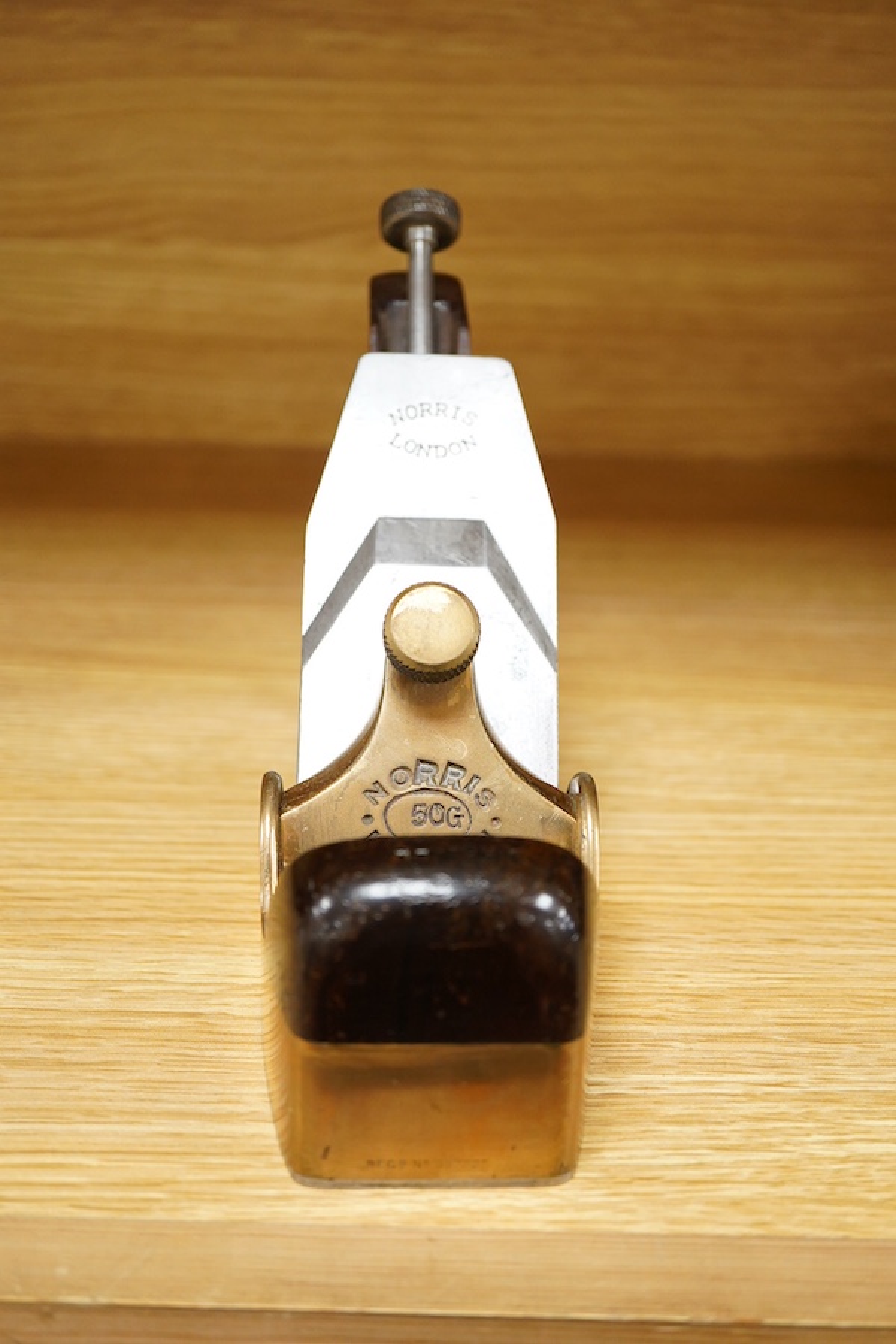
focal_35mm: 45
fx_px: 1680
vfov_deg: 43.6
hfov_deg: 29.9
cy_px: 672
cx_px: 448
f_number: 3.5
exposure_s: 1/125
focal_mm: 30
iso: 1250
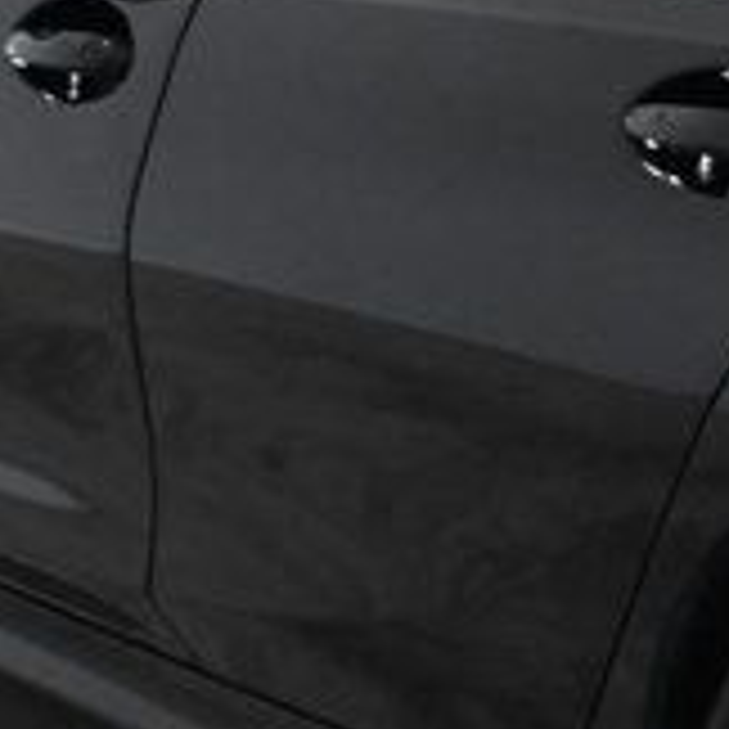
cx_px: 1364
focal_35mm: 177
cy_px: 320
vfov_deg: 9.9
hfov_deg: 9.4
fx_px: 4217
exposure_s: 1/400
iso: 2500
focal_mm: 22
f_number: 10
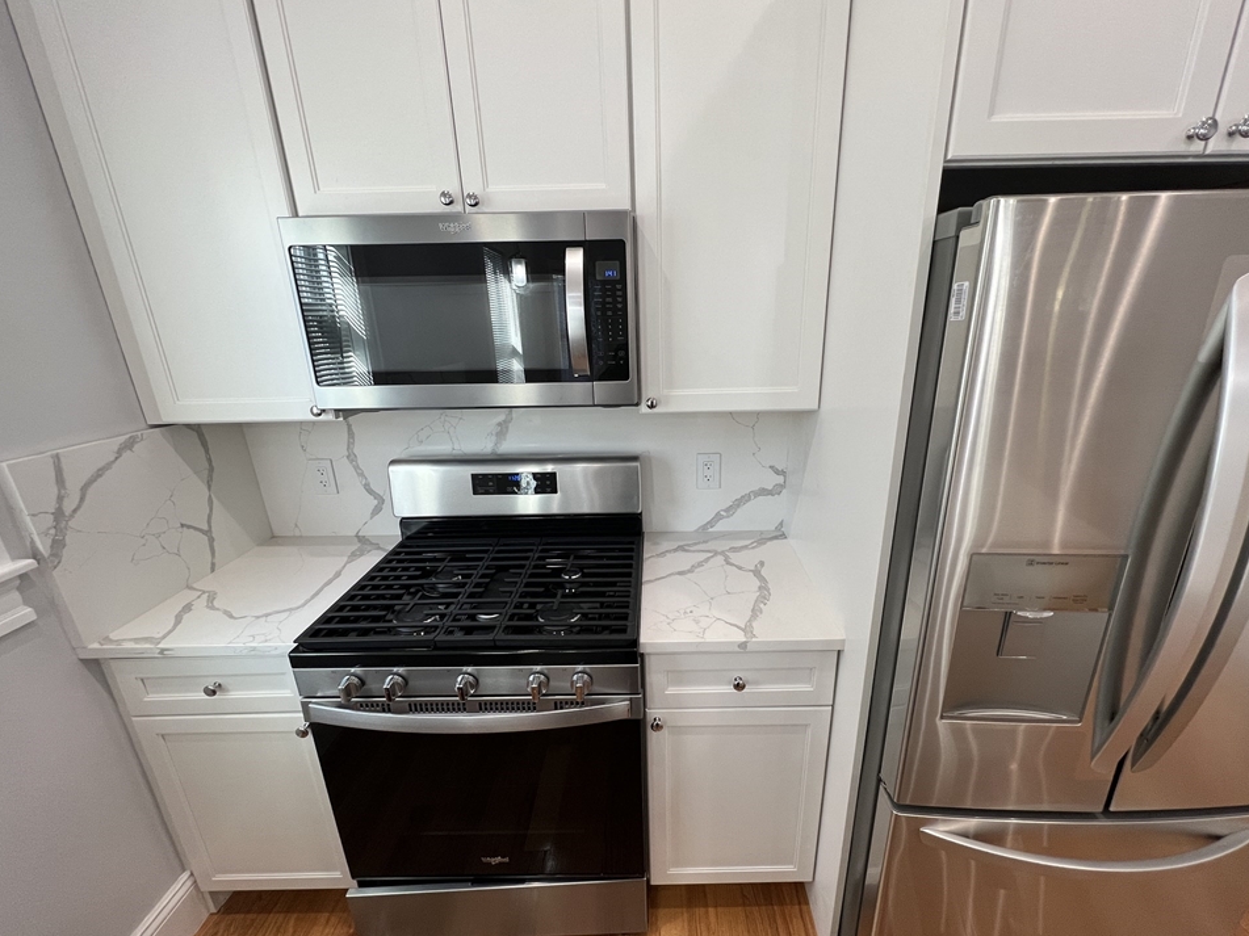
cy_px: 488
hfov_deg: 102.0
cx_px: 655
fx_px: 505
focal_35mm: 14
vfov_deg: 85.6
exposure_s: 1/120
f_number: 1.8
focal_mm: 1.57
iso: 125
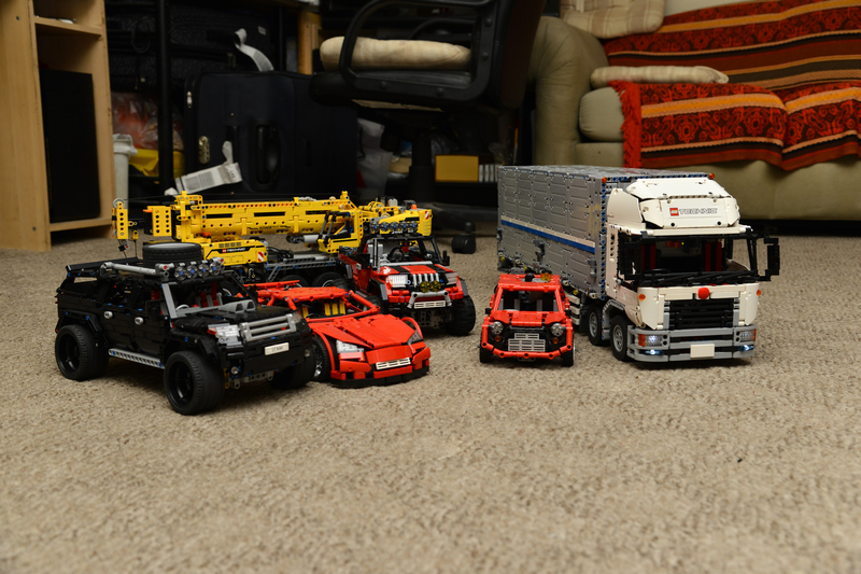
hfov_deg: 50.7
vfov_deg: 35.0
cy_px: 287
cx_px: 430
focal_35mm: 38
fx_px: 909
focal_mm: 38
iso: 640
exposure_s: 1/200
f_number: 5.6
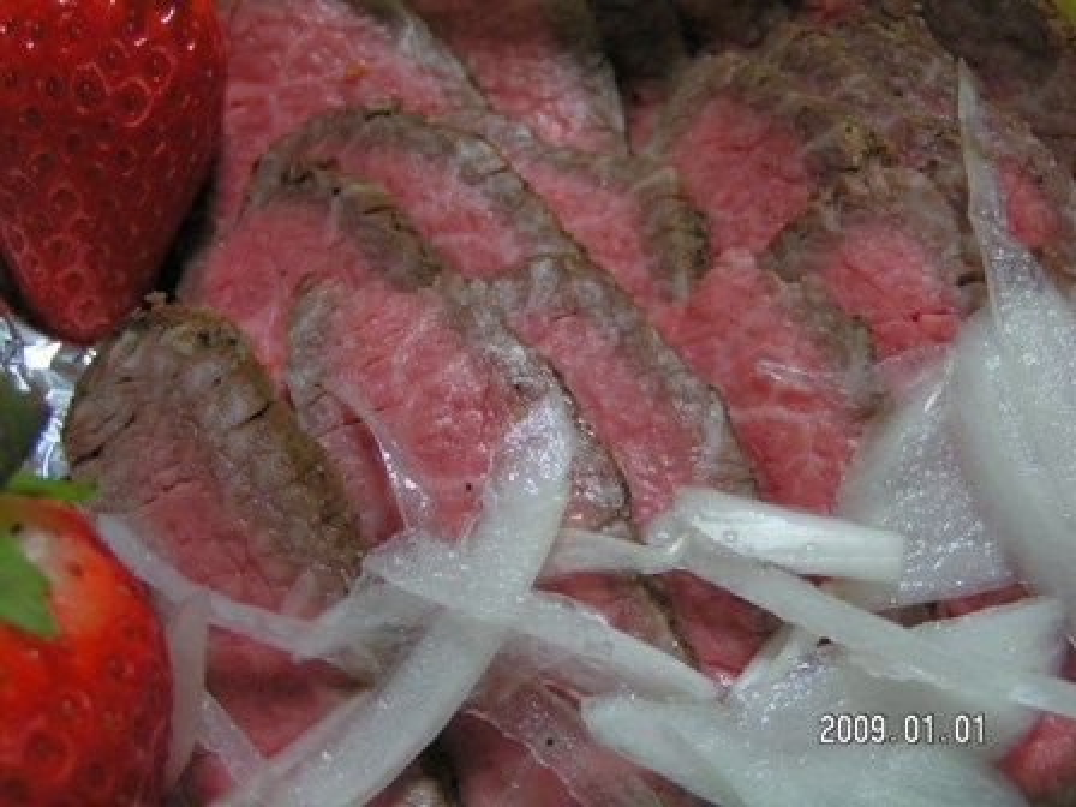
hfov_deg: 30.7
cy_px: 404
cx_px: 538
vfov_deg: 23.3
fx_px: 1958
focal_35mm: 63
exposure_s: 1/60
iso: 200
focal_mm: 9.7
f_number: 3.2
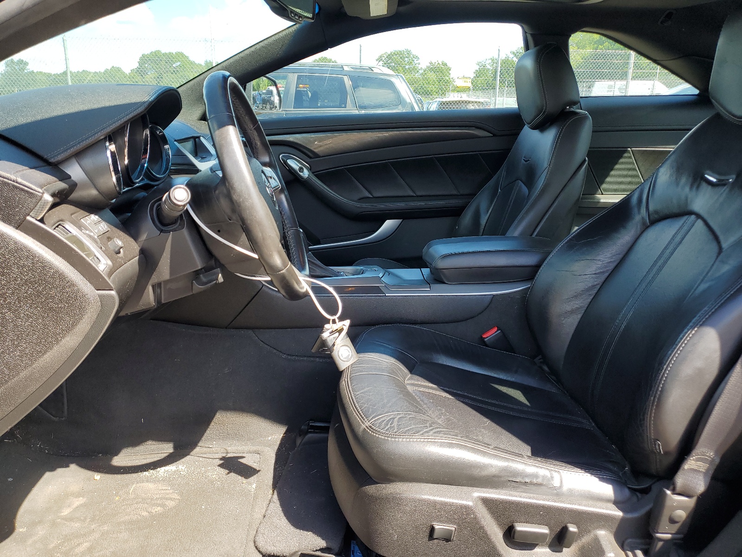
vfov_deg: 53.1
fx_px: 557
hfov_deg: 67.3
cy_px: 278
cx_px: 371
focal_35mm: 26
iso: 50
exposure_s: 1/435
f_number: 1.5
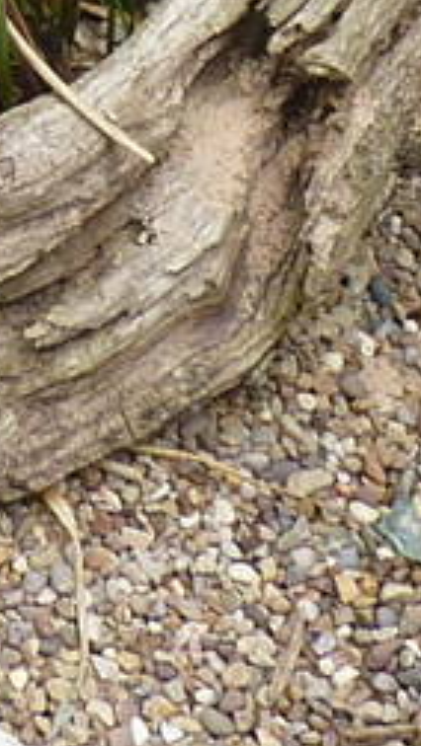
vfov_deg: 11.4
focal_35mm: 173
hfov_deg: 7.0
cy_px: -675
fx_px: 3429
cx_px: -139
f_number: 4
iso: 80
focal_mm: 4.1
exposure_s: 1/250
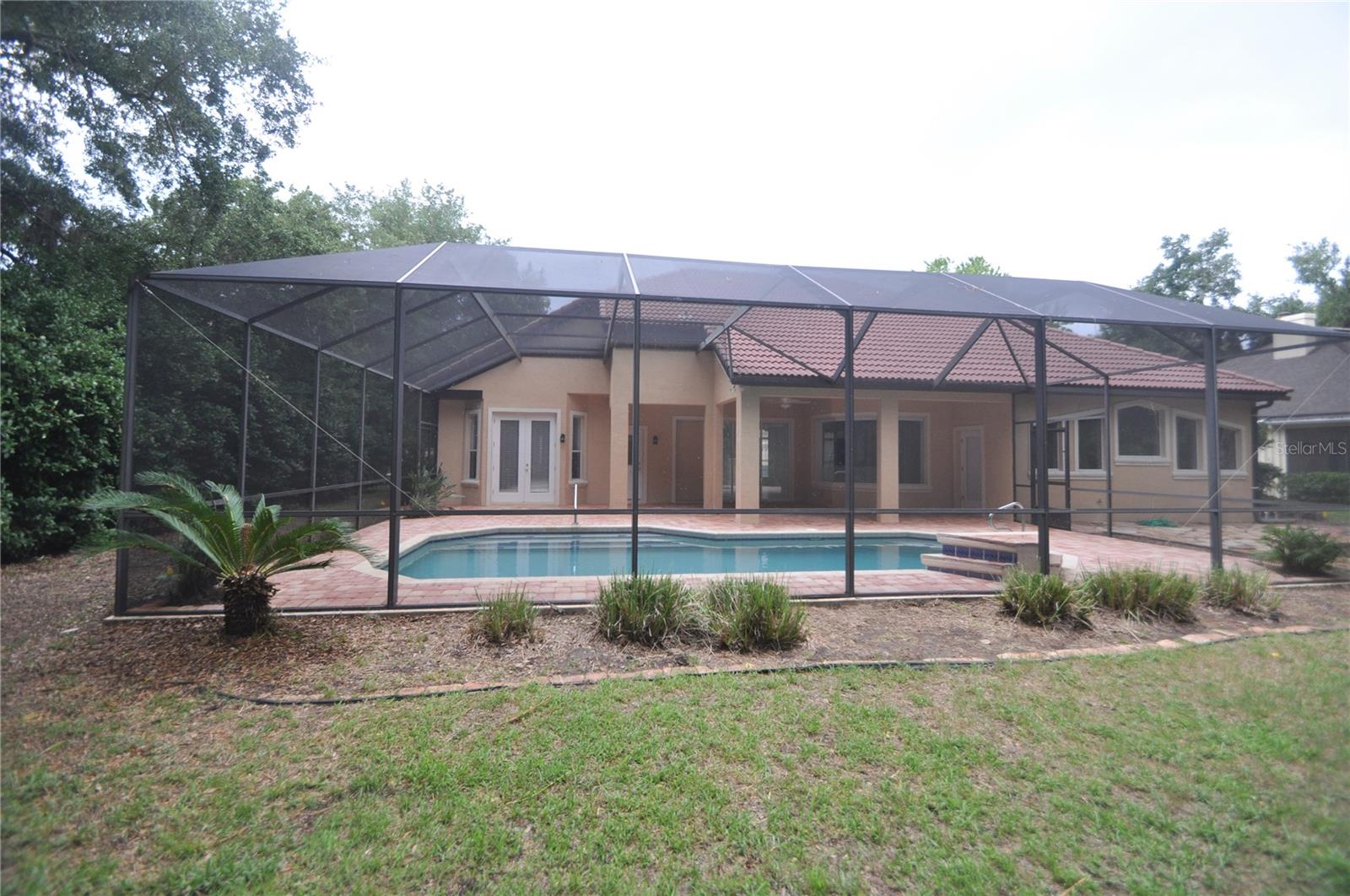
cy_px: 448
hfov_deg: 100.5
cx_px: 675
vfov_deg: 77.2
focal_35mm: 15
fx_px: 562
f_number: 5.6
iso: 400
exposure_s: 1/125
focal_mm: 10
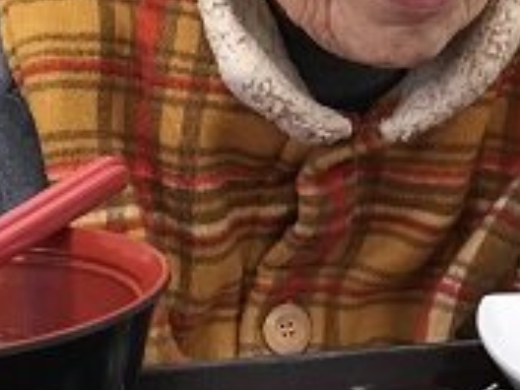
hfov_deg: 22.1
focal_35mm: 88
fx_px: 1322
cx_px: 372
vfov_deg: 16.2
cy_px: -55
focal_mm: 3.3
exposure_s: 1/30
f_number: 2.4
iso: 40
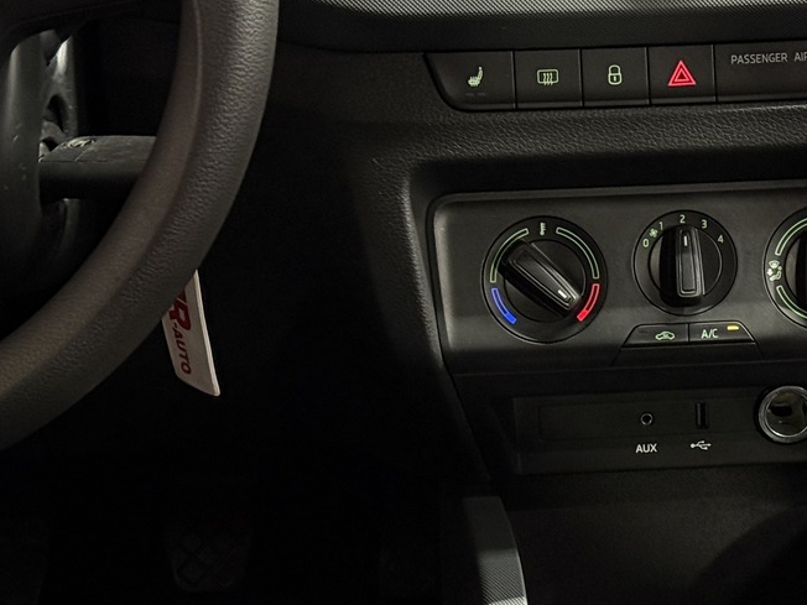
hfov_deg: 18.3
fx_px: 2471
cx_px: 683
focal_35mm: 106
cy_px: 633
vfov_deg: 13.7
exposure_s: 1/32
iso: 500
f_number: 1.78
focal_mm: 6.76
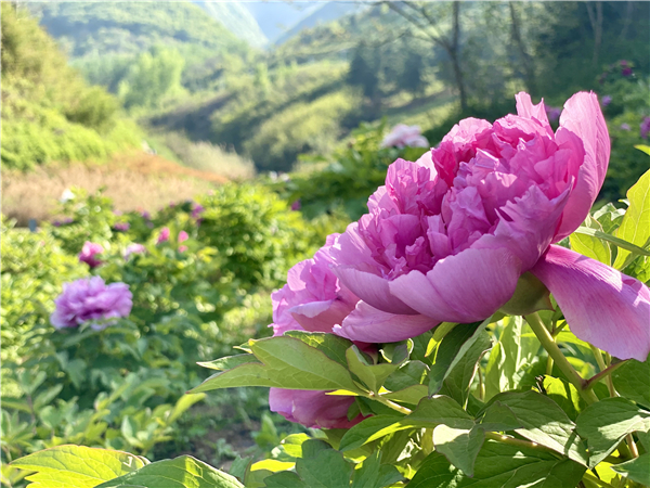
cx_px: 325
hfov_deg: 36.8
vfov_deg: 28.0
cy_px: 244
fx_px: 976
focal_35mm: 52
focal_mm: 6
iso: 20
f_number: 2
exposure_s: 1/440
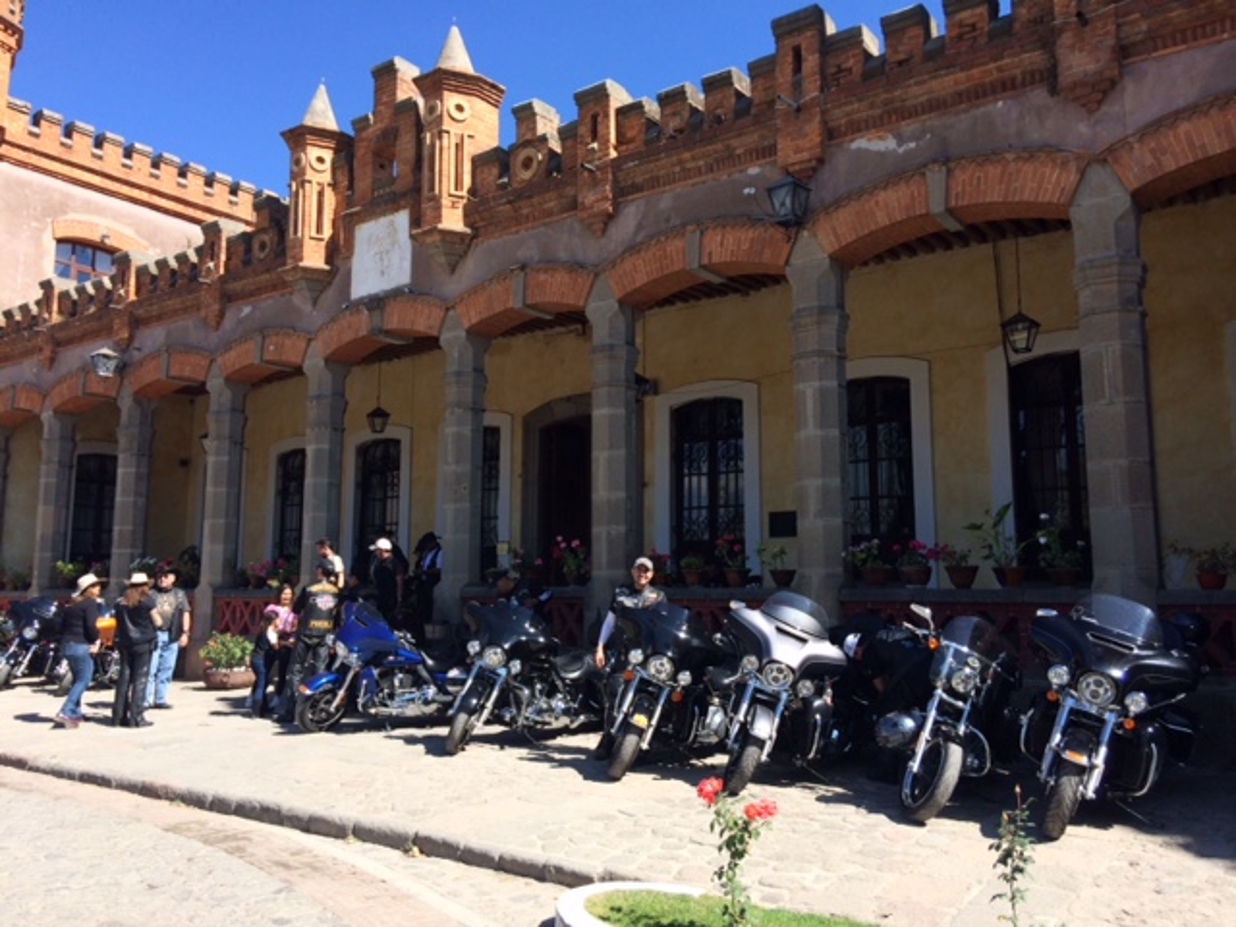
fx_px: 1035
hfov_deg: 61.7
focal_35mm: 29
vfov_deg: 48.2
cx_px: 618
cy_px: 464
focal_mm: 4.15
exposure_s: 1/1001
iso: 32
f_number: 2.2
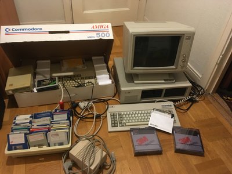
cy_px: 87
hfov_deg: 61.7
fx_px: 194
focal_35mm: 29
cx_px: 116
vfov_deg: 48.2
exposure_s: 1/17
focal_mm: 4.15
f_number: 2.2
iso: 200
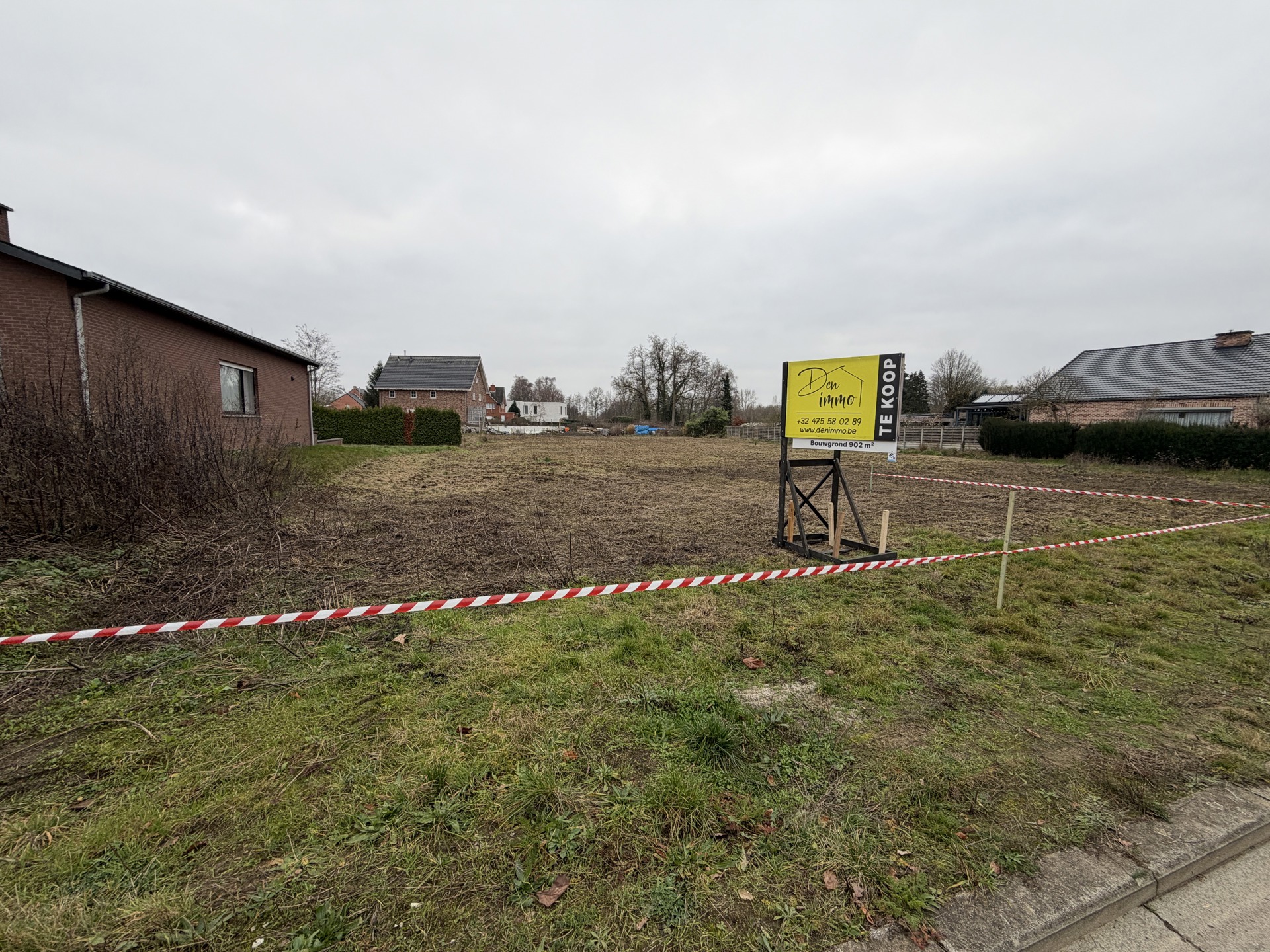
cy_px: 476
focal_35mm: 14
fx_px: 514
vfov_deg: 85.7
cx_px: 635
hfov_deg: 102.1
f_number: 2.2
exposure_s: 1/229
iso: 40
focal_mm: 2.22
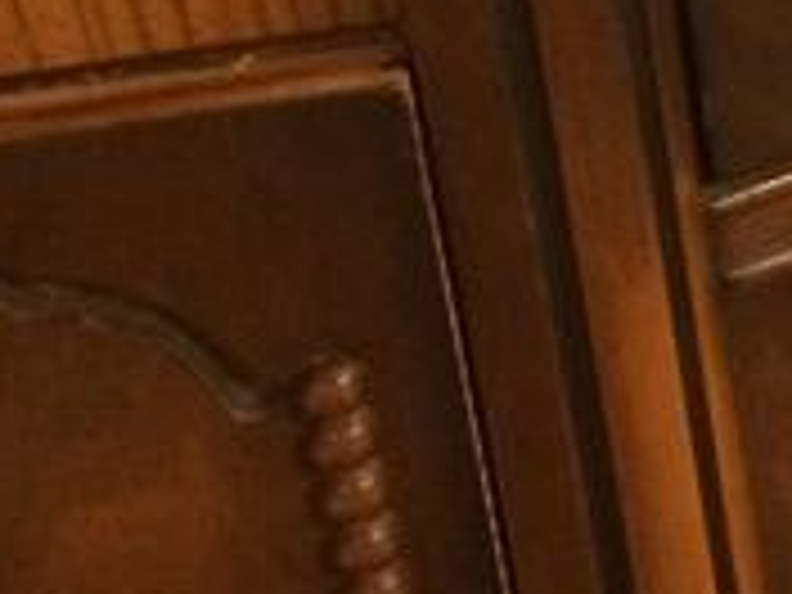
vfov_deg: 9.6
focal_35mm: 153
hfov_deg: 11.1
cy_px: -88
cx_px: 1822
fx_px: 3501
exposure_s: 1/15
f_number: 2.2
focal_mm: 4.12
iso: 320
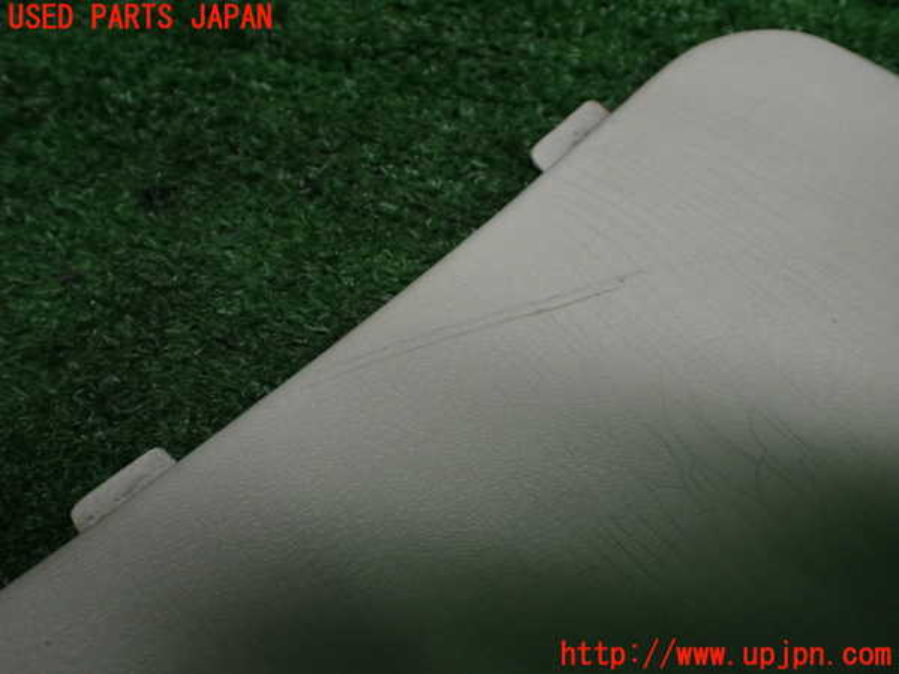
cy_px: 337
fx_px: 779
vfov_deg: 46.8
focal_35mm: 30
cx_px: 450
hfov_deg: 60.0
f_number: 2.3
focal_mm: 5.4
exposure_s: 1/125
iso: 250
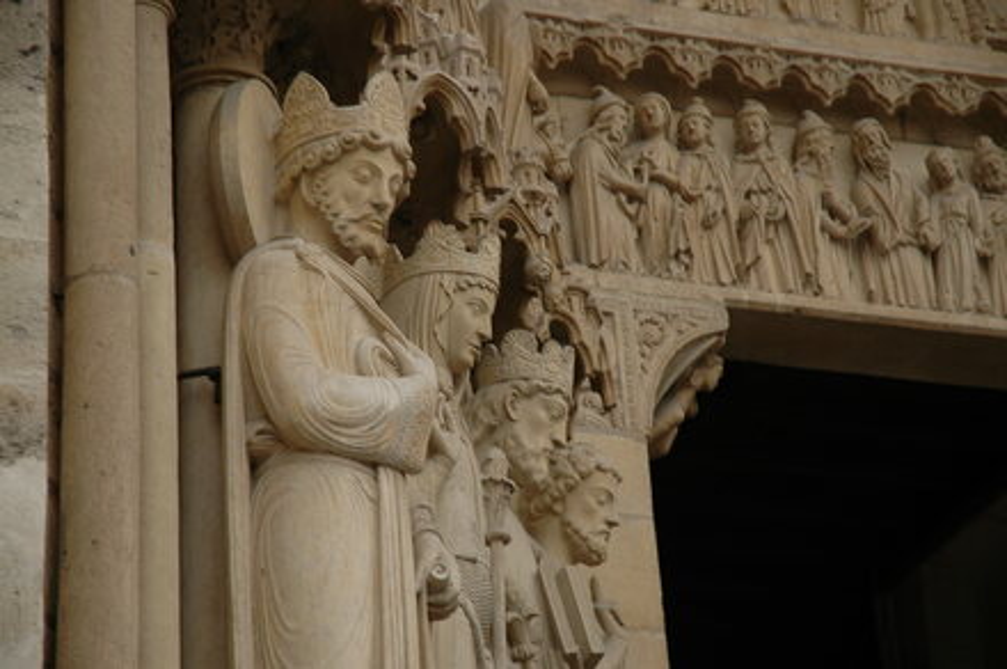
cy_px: 334
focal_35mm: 105
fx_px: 2933
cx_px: 504
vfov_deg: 13.0
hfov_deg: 19.5
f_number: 4.5
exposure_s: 1/60
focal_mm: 70
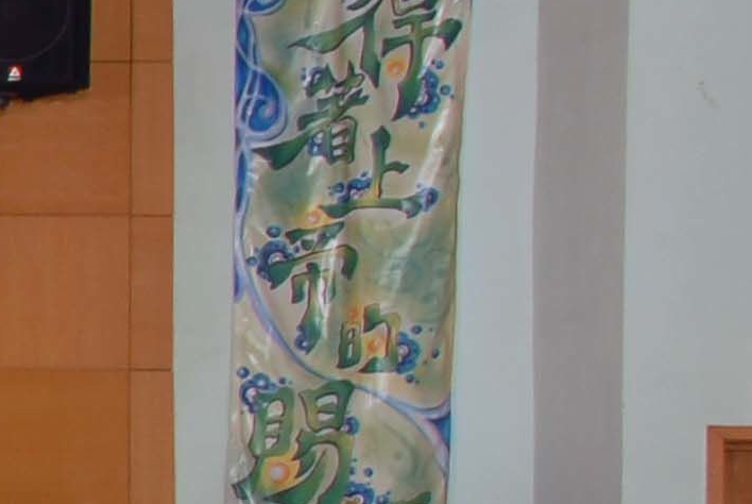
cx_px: -1267
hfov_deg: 10.2
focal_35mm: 164
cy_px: 466
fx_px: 3430
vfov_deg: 8.4
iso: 100
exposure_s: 1/13
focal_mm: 20
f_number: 7.1
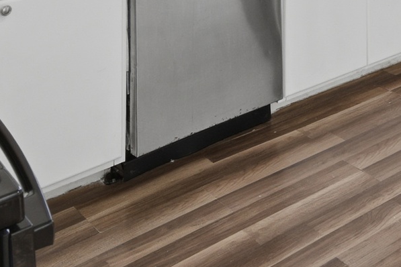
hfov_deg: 28.4
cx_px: 394
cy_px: -242
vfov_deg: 16.3
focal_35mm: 67
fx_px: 746
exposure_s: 1/20
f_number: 9
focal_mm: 16
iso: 100
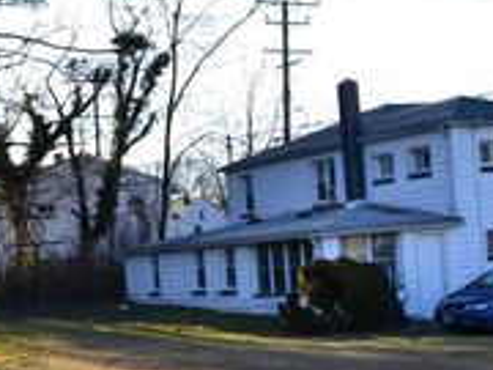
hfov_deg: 24.1
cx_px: 121
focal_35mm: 80
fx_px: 1139
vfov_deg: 18.2
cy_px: 306
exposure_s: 1/200
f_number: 10
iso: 400
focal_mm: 20
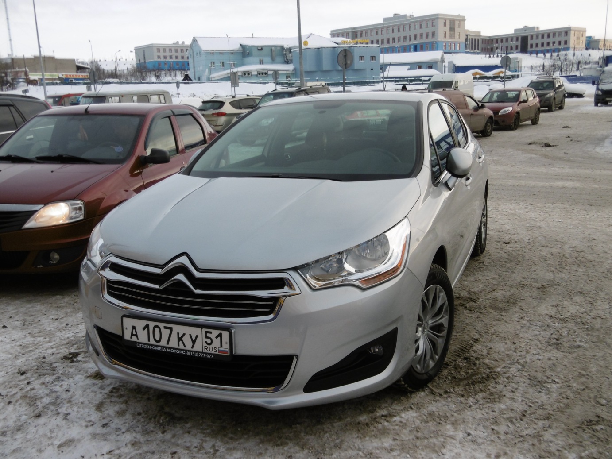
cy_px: 230
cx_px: 306
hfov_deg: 56.8
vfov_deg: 44.2
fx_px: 566
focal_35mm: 32
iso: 100
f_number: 3.5
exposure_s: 1/320
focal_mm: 5.8
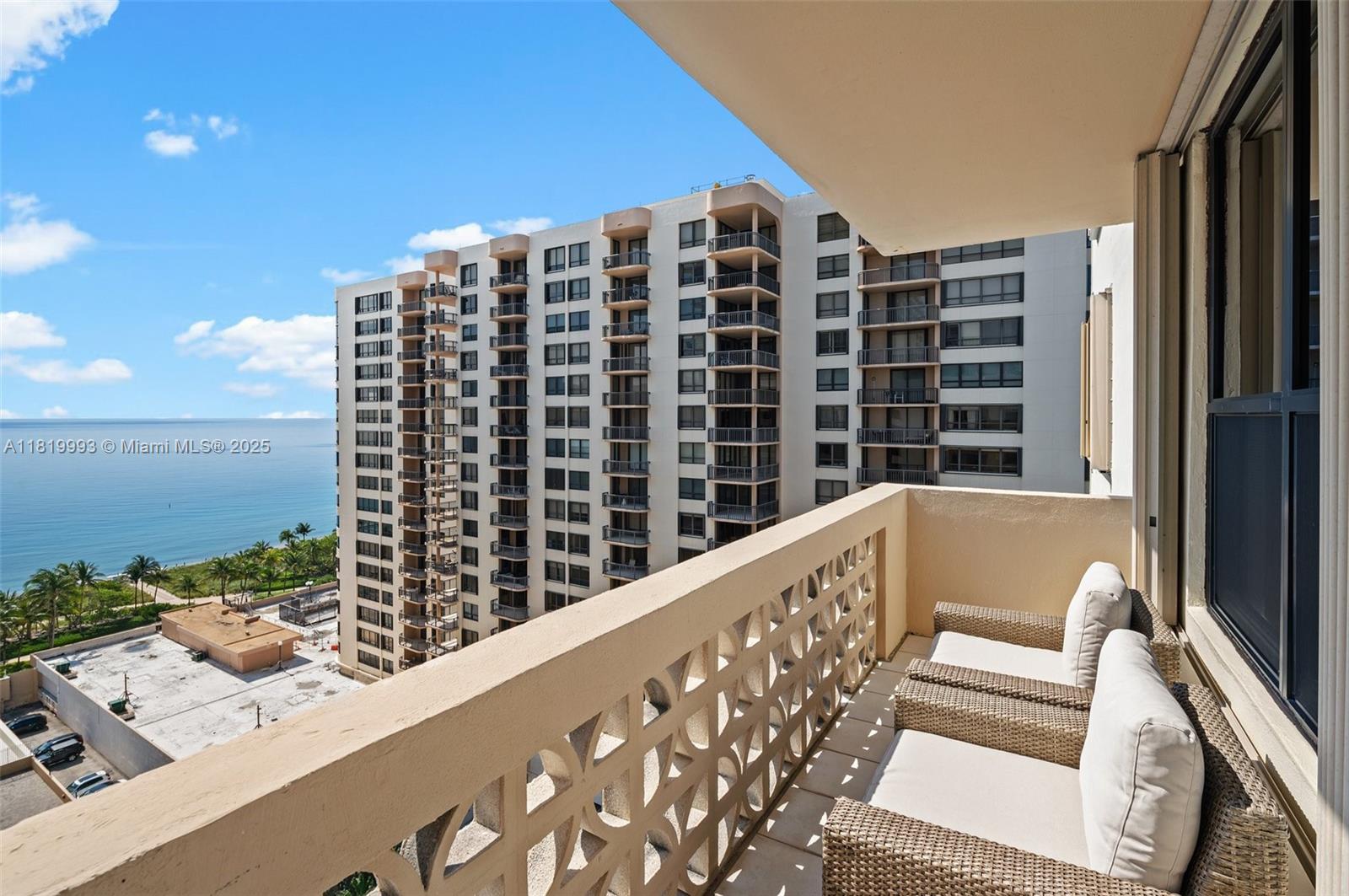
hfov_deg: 96.8
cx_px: 674
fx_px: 599
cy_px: 448
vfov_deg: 73.6
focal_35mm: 16
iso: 200
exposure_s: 1/200
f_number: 8
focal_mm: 16
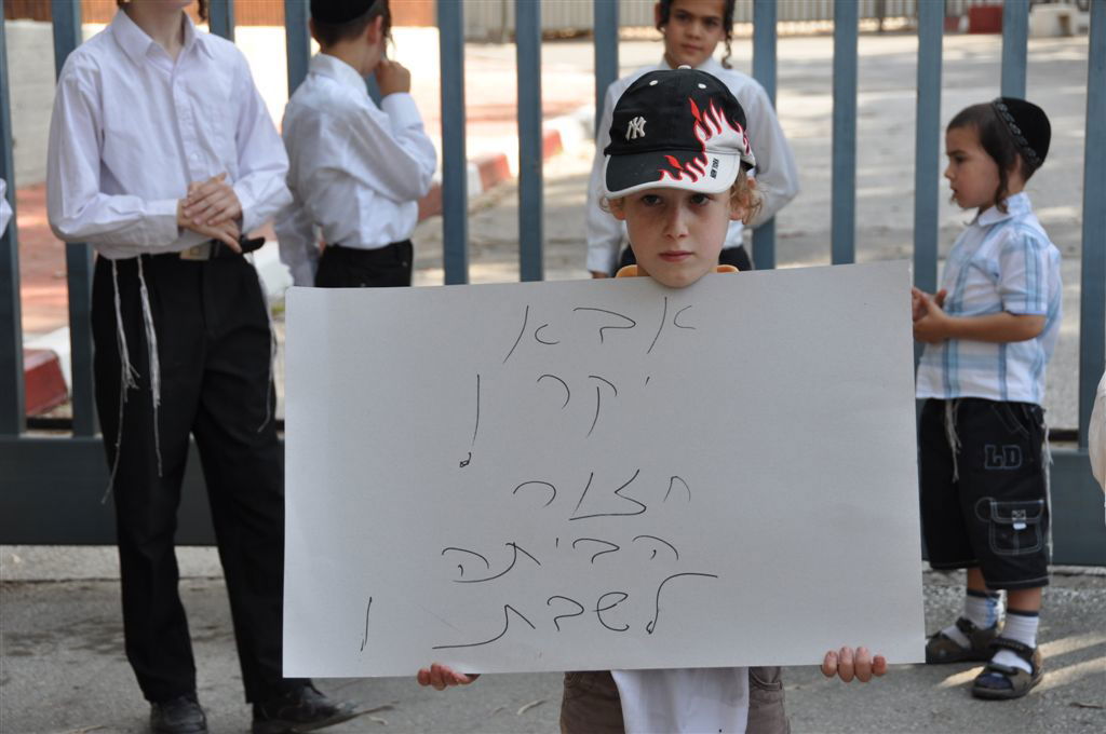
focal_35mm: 84
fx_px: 2577
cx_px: 553
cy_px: 367
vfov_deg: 16.2
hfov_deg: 24.2
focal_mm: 56
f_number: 8
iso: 200
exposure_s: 1/250
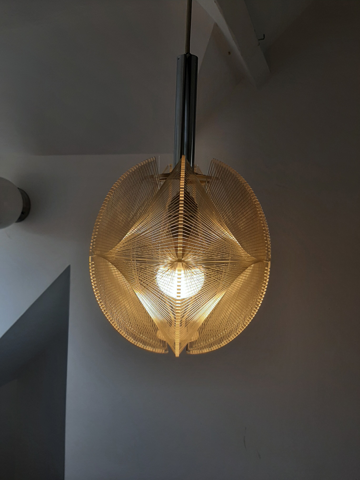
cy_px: 240
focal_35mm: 26
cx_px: 180
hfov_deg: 53.1
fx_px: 361
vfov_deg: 67.3
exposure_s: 1/265
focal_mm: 3.93
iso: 40
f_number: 1.7
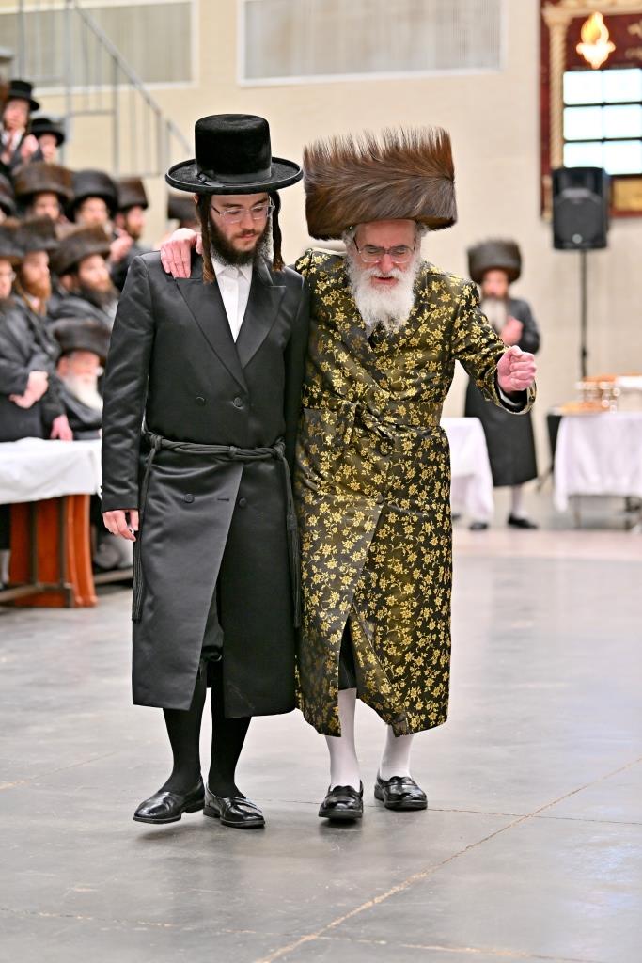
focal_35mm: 98
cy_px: 482
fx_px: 2620
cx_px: 321
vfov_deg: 20.8
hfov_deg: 14.0
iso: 400
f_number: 2.8
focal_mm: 98
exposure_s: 1/200
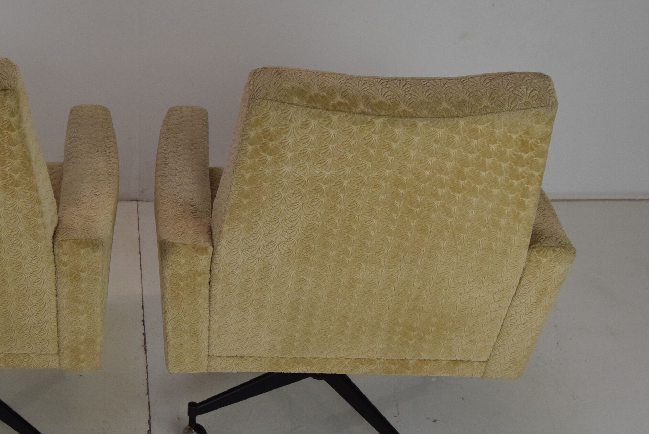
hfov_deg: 31.6
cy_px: 198
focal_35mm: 62
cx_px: 146
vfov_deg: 21.9
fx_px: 1119
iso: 1600
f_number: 9
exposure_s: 1/320
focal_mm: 26
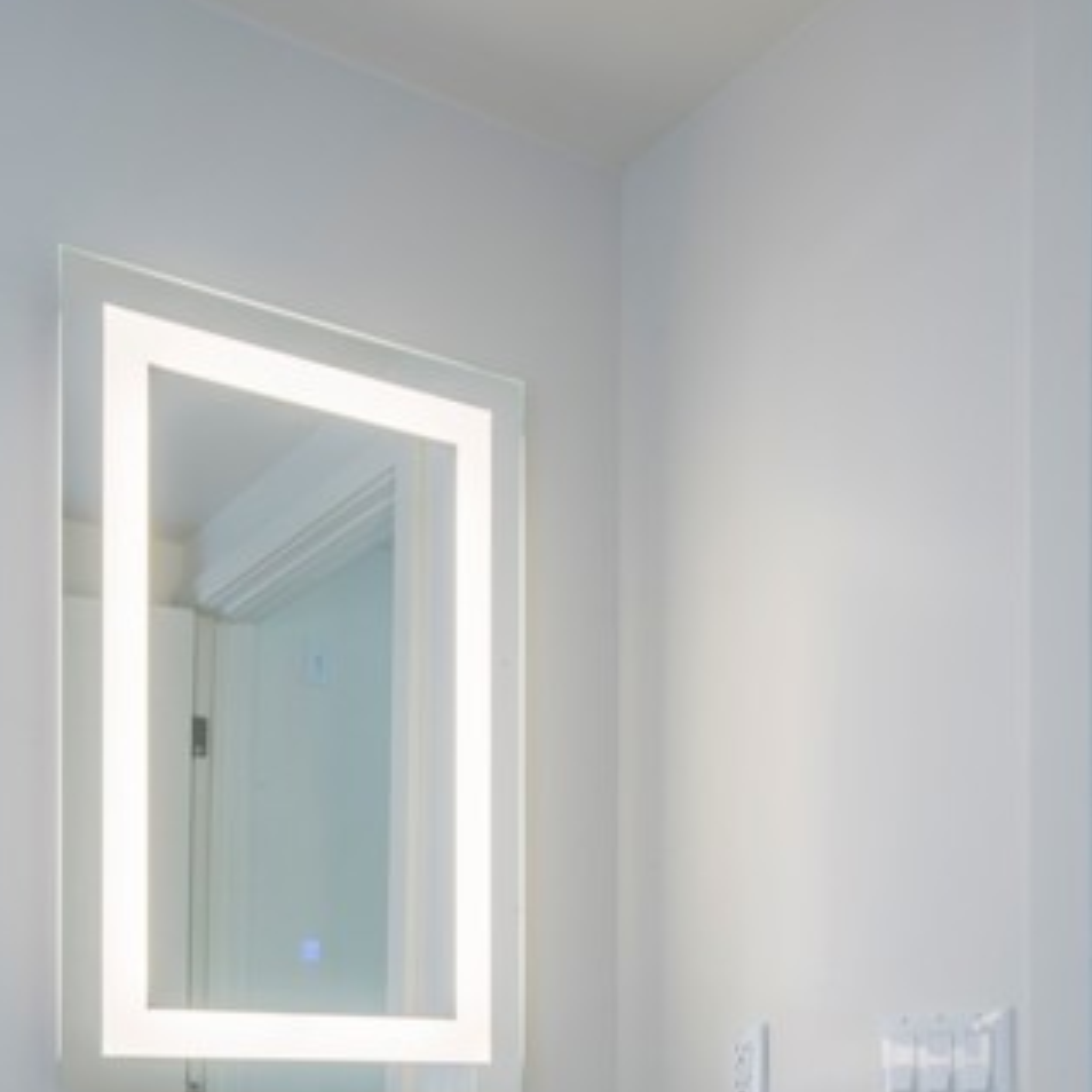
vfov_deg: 37.1
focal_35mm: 41
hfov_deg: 40.4
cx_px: 366
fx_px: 1463
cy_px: 1068
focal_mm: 24
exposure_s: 1/1.67
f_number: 18
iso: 80
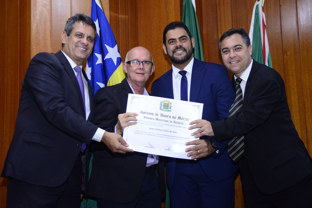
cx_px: 156
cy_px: 104
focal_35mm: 52
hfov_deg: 38.2
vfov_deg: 26.0
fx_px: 451
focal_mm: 52
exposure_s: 1/125
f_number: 5.6
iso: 2500
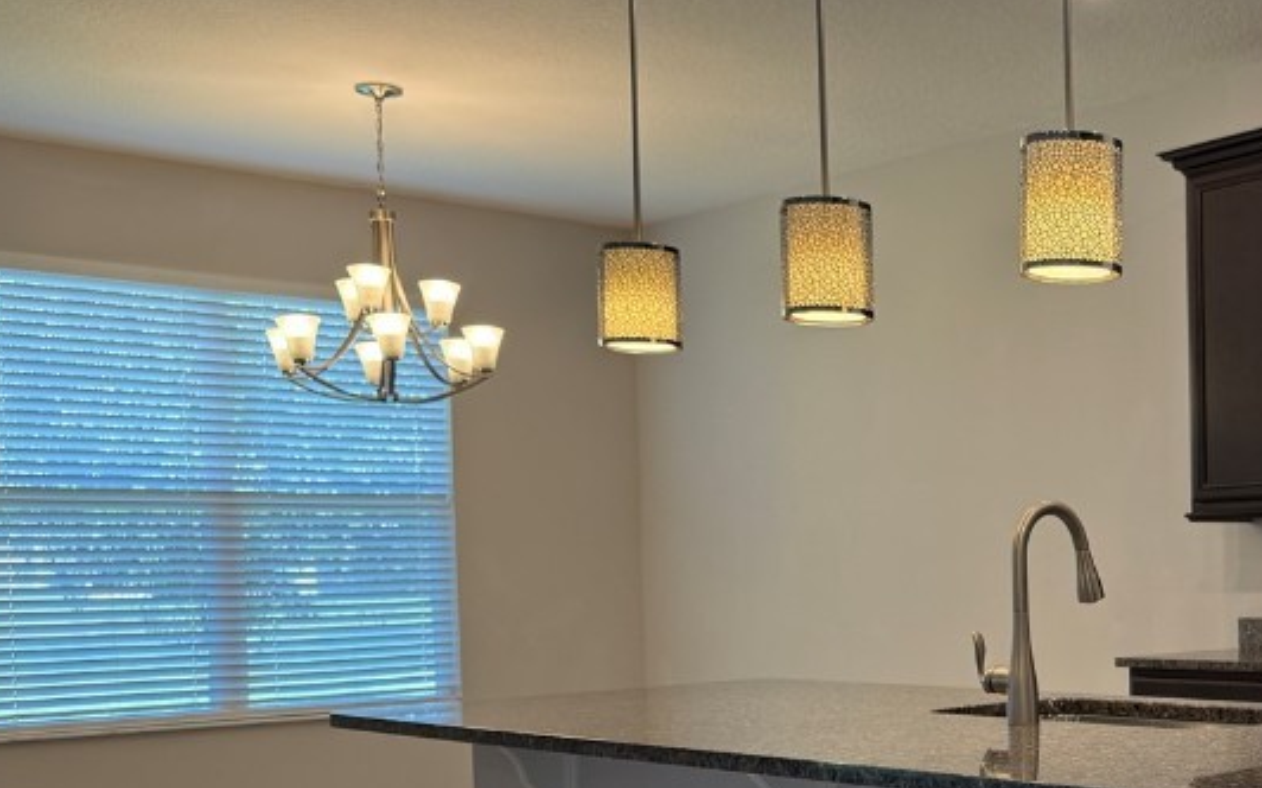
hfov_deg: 38.2
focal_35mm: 49
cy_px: 631
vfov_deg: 25.8
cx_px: 1146
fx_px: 1685
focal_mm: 6.76
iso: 100
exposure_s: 1/120
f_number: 1.78
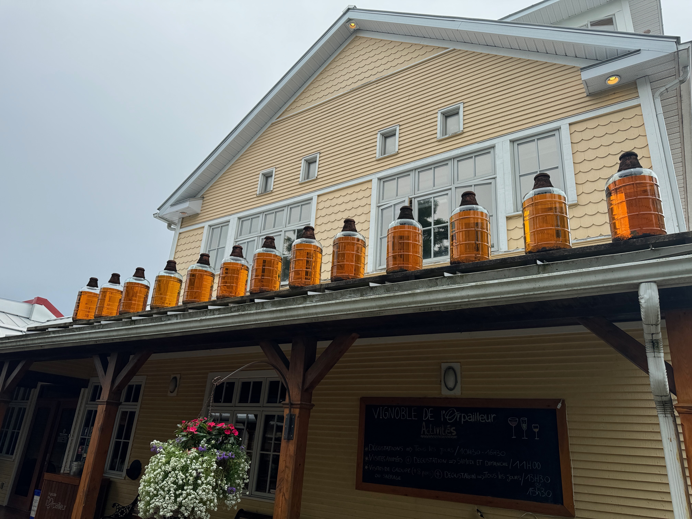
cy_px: 260
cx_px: 346
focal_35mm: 24
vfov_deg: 56.8
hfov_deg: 71.6
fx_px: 480
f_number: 1.78
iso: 80
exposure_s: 1/3802
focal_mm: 6.76
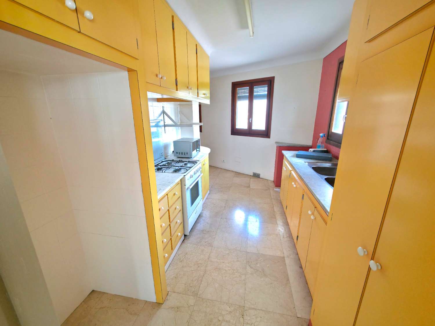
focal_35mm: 13
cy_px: 163
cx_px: 218
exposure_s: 1/50.3
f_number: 1.9
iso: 80
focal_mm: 2.2
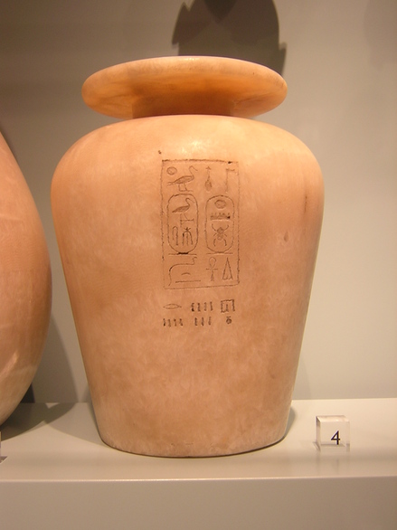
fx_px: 612
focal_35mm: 40
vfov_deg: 46.8
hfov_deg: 35.9
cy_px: 265
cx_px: 198
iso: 100
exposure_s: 1/7.3
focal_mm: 5.2
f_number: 2.7
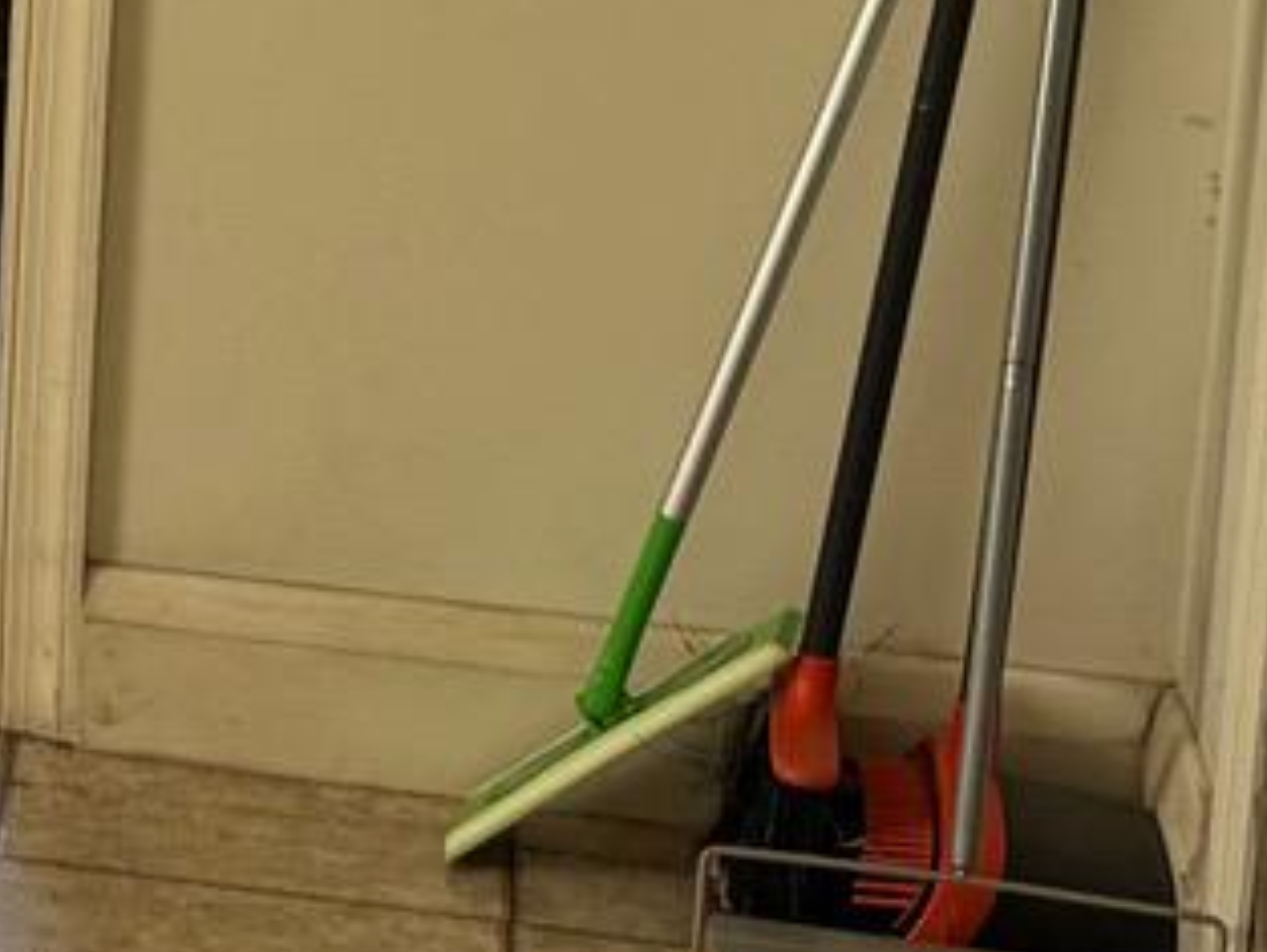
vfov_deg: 9.3
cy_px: -219
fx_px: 5749
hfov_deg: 11.1
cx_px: -1498
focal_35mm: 157
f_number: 1.78
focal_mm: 6.76
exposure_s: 1/121
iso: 125
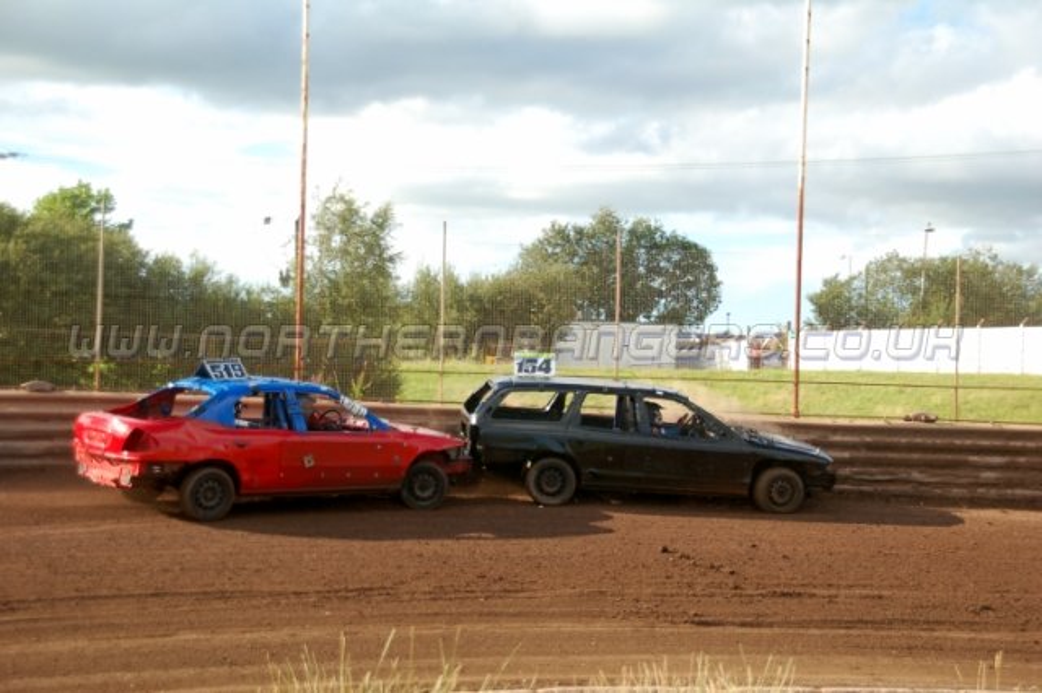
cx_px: 521
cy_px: 346
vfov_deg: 22.6
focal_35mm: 60
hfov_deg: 33.4
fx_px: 1736
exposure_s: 1/640
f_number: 4.8
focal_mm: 40
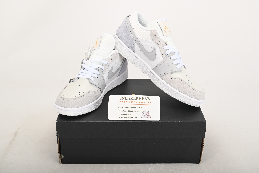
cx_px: 130
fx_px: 345
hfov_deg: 41.1
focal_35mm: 48
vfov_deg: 28.1
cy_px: 86
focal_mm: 48
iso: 100
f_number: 11
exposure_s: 1/200
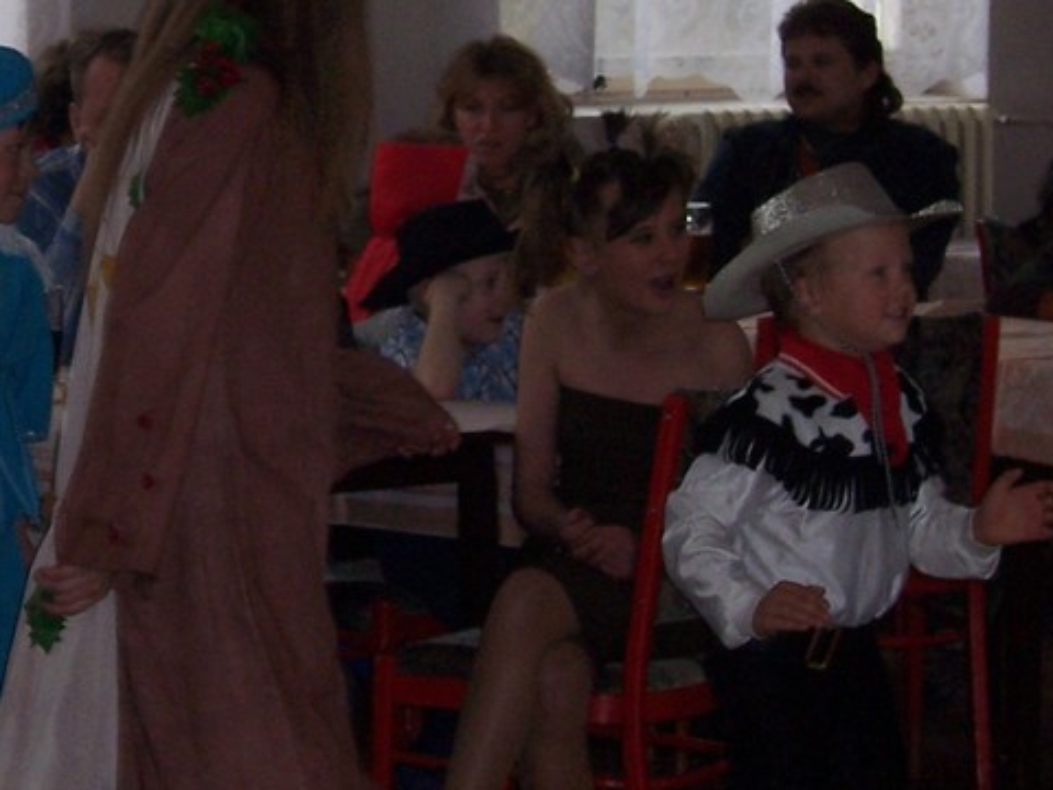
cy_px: 176
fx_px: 5780
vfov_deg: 7.8
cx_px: 33
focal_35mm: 190
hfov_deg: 10.3
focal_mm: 14.8
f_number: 4.8
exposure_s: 1/90
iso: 140
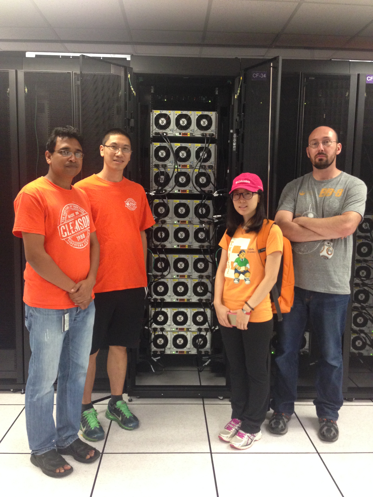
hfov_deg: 42.9
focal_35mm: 33
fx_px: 474
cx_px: 186
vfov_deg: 55.4
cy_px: 248
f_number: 2.4
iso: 250
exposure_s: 1/20
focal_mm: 4.12
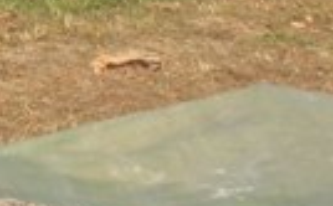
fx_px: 1702
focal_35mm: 188
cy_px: -37
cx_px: -201
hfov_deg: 10.7
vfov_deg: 6.9
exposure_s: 1/60
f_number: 8.9
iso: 80
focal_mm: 6.3
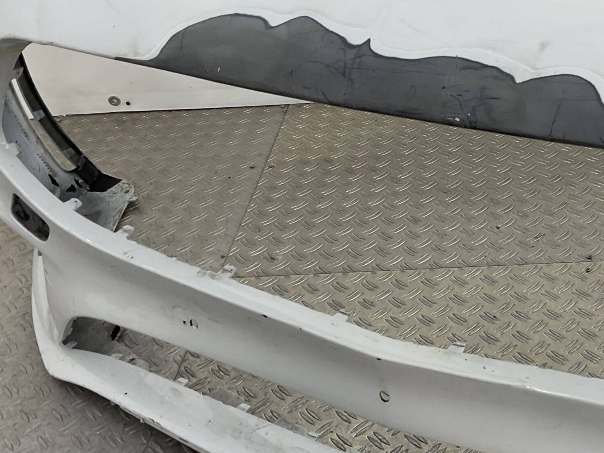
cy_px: 192
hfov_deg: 37.0
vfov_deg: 29.1
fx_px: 872
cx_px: 473
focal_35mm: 50
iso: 16
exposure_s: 1/130
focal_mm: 3
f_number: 1.8
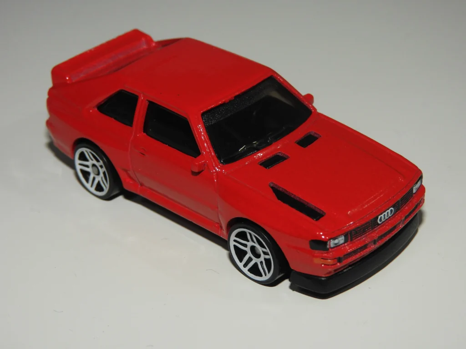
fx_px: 1144
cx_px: 233
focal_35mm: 85
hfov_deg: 23.0
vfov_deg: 17.4
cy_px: 174
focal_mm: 15.2
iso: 200
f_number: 5
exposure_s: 1/60
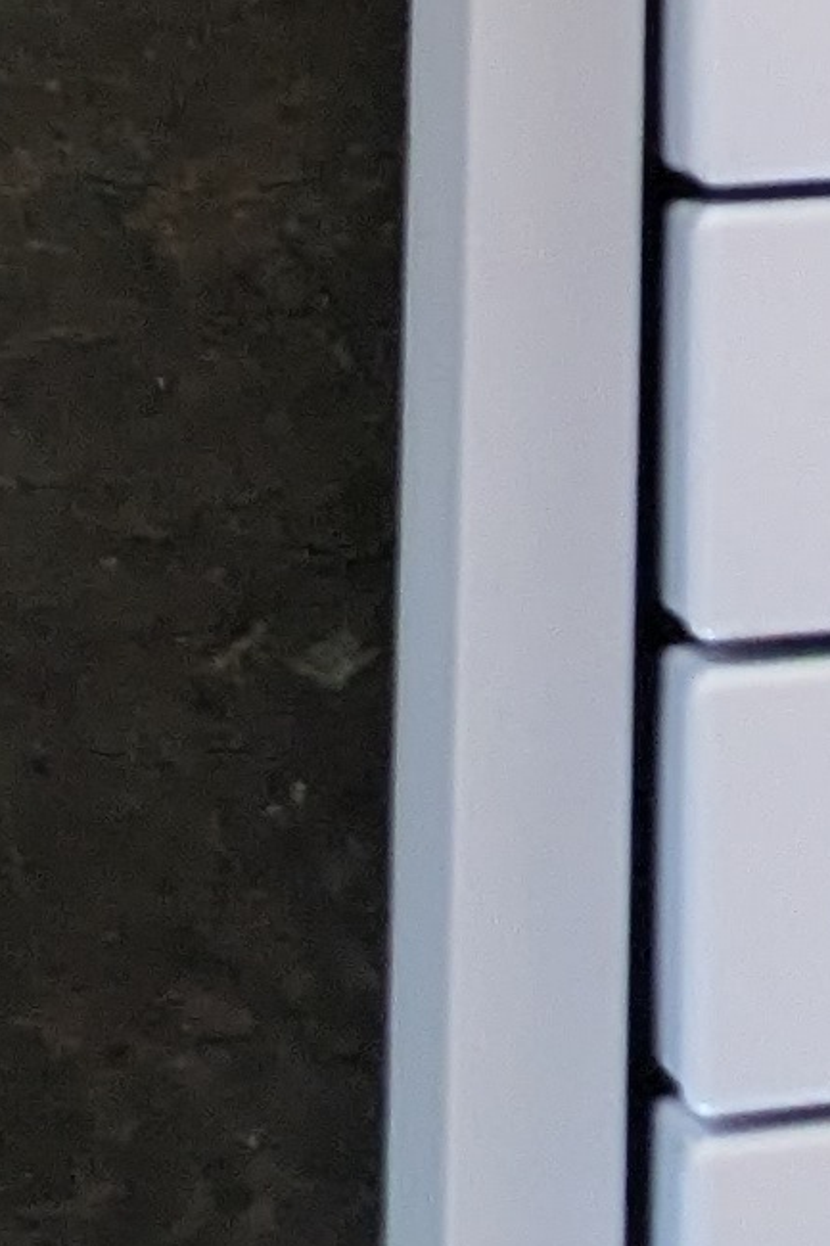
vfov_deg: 10.1
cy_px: -1382
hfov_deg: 6.8
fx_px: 6401
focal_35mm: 185
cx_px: 2402
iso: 1295
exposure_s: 1/25
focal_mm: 5.43
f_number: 1.89
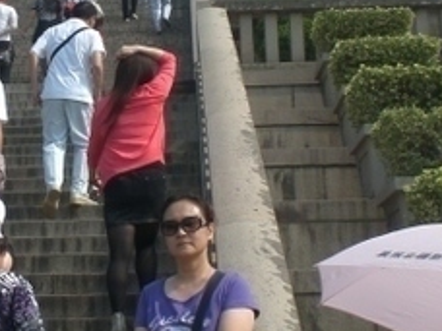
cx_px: 109
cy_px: 93
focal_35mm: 100
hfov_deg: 19.5
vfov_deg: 14.7
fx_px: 1277
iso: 50
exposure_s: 1/500
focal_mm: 6.3
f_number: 4.4
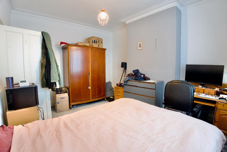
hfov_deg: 94.9
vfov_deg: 72.1
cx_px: 114
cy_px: 76
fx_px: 104
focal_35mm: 16
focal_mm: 16.5
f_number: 5.6
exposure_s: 1/60
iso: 4000
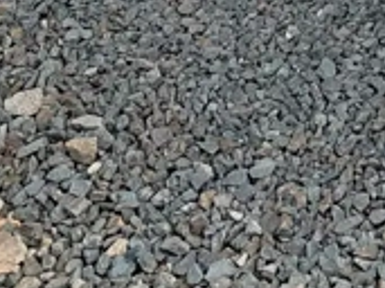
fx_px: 1623
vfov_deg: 8.7
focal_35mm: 146
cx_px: 594
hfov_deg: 12.8
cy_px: -526
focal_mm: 4.69
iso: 50
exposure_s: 1/1762
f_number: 1.8
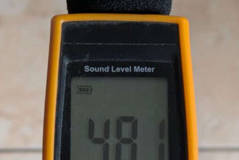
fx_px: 810
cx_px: 132
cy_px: 99
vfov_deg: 11.2
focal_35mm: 122
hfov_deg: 16.8
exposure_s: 1/33.3
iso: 230
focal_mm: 5.43
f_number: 1.89
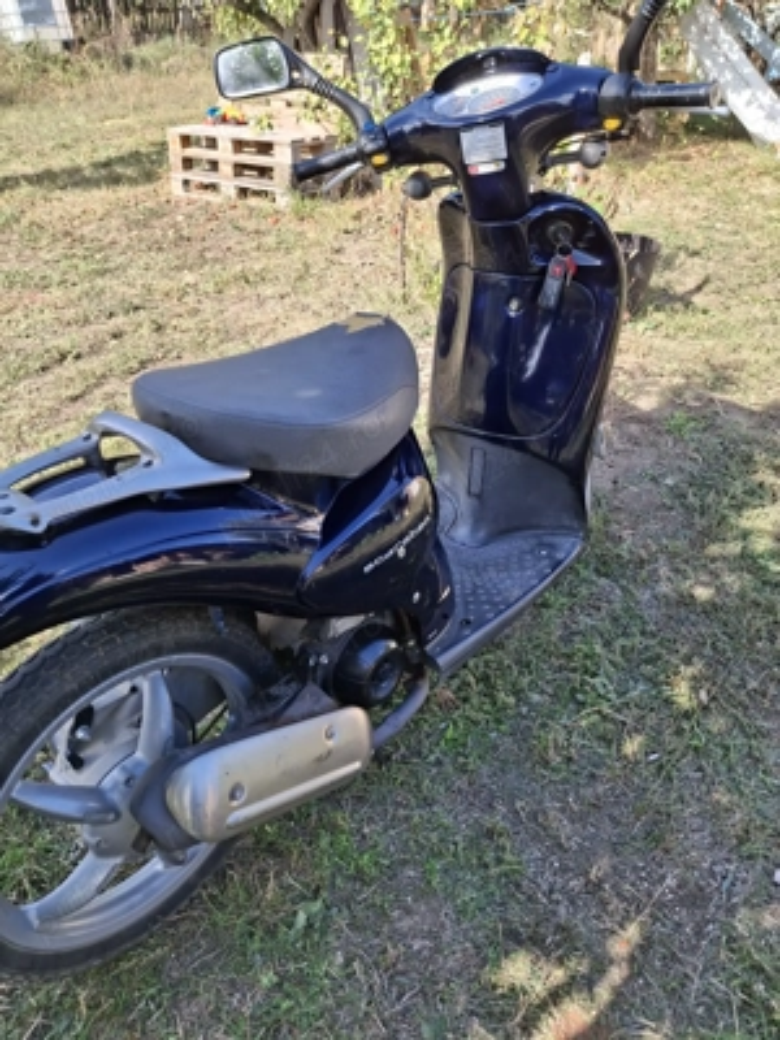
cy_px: 520
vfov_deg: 69.4
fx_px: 751
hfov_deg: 54.9
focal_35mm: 25
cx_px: 390
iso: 32
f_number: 1.8
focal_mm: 4.69
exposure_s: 1/593
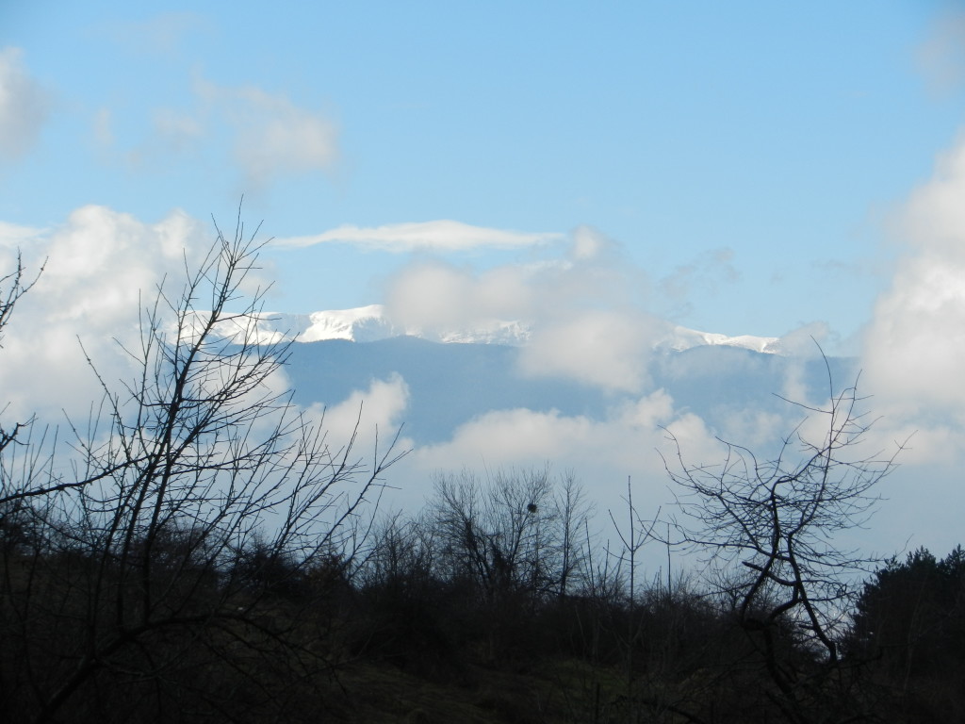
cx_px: 482
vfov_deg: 12.0
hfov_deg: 16.0
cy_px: 362
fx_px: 3429
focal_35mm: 123
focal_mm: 22.2
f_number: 5.1
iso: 160
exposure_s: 1/800
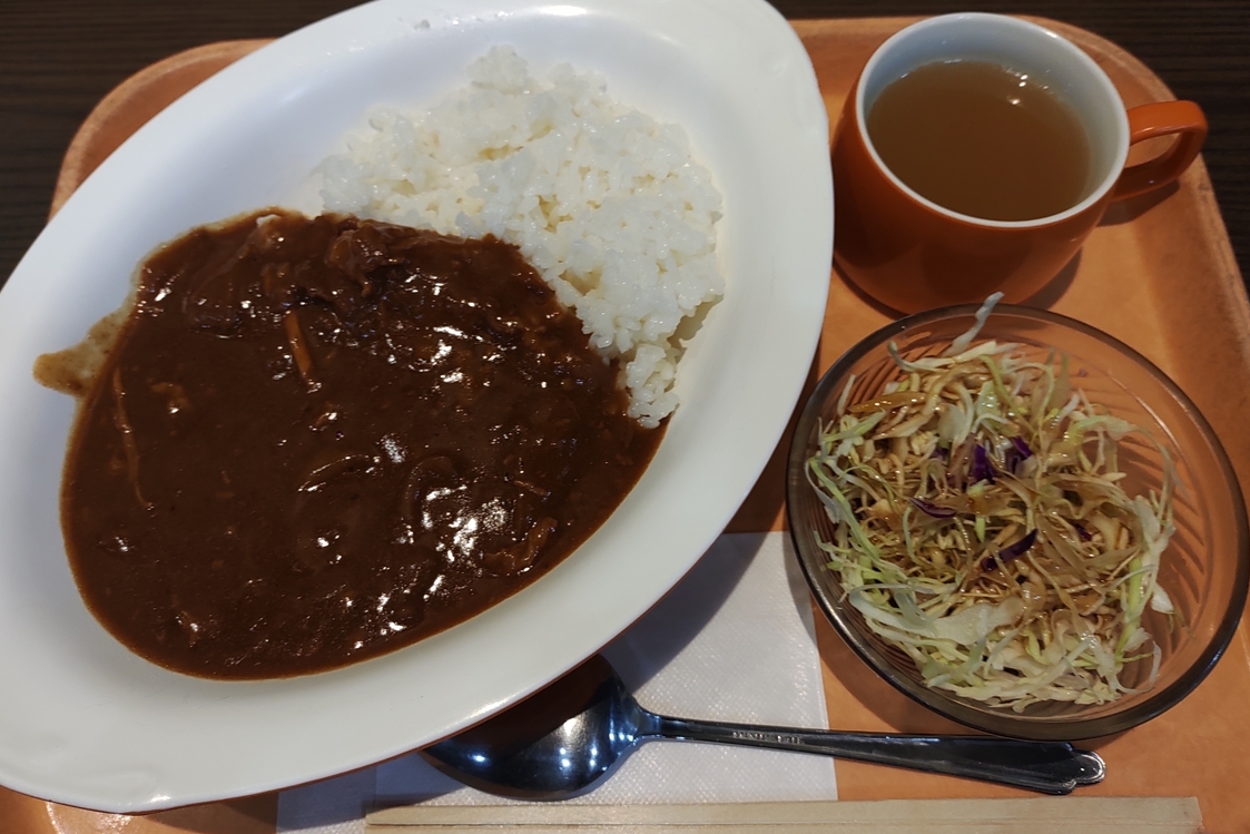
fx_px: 1042
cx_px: 613
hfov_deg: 61.9
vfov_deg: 43.6
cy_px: 396
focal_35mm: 30
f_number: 1.79
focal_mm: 4.71
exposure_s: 1/50
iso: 180
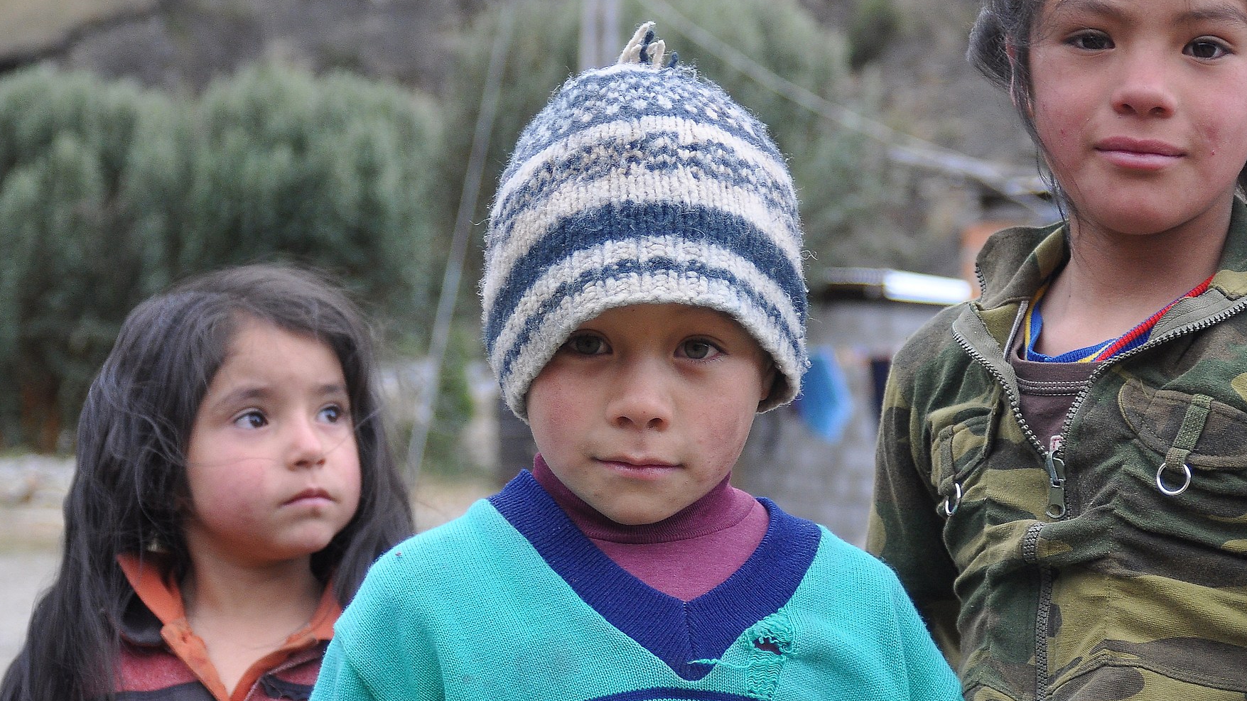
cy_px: 325
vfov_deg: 11.8
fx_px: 3406
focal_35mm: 103
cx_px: 654
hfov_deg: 20.7
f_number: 4.2
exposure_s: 1/250
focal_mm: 48
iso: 640
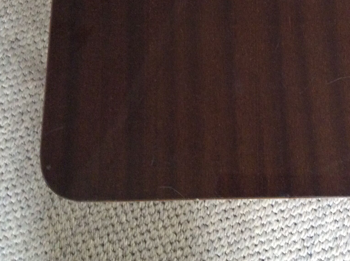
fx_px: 545
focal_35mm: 54
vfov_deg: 26.5
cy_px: 59
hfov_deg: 35.2
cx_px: 238
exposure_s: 1/25
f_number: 2.4
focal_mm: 3.3
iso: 250
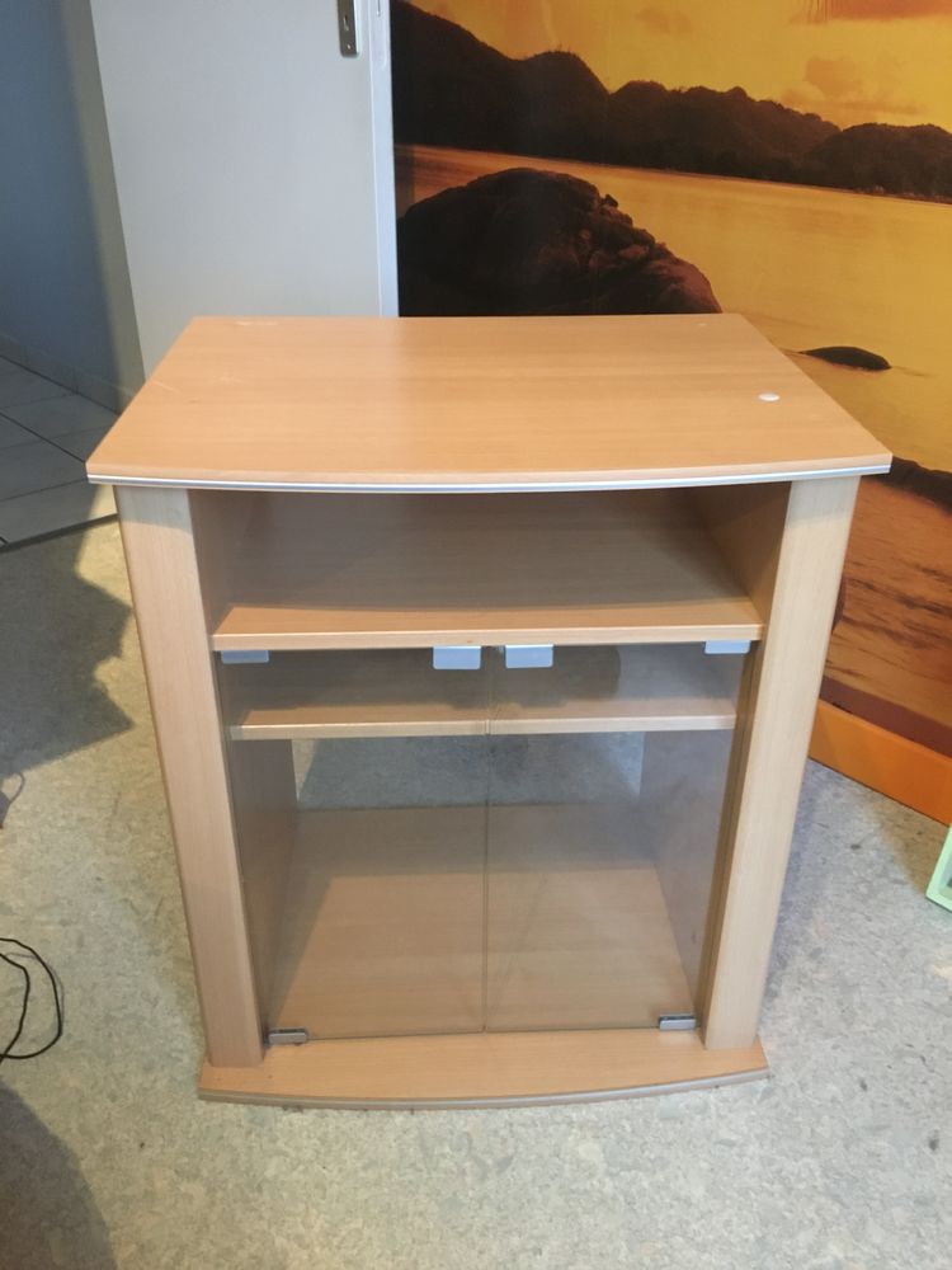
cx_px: 476
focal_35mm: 29
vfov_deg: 61.7
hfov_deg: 48.2
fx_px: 1063
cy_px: 635
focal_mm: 4.15
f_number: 2.2
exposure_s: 1/17
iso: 400
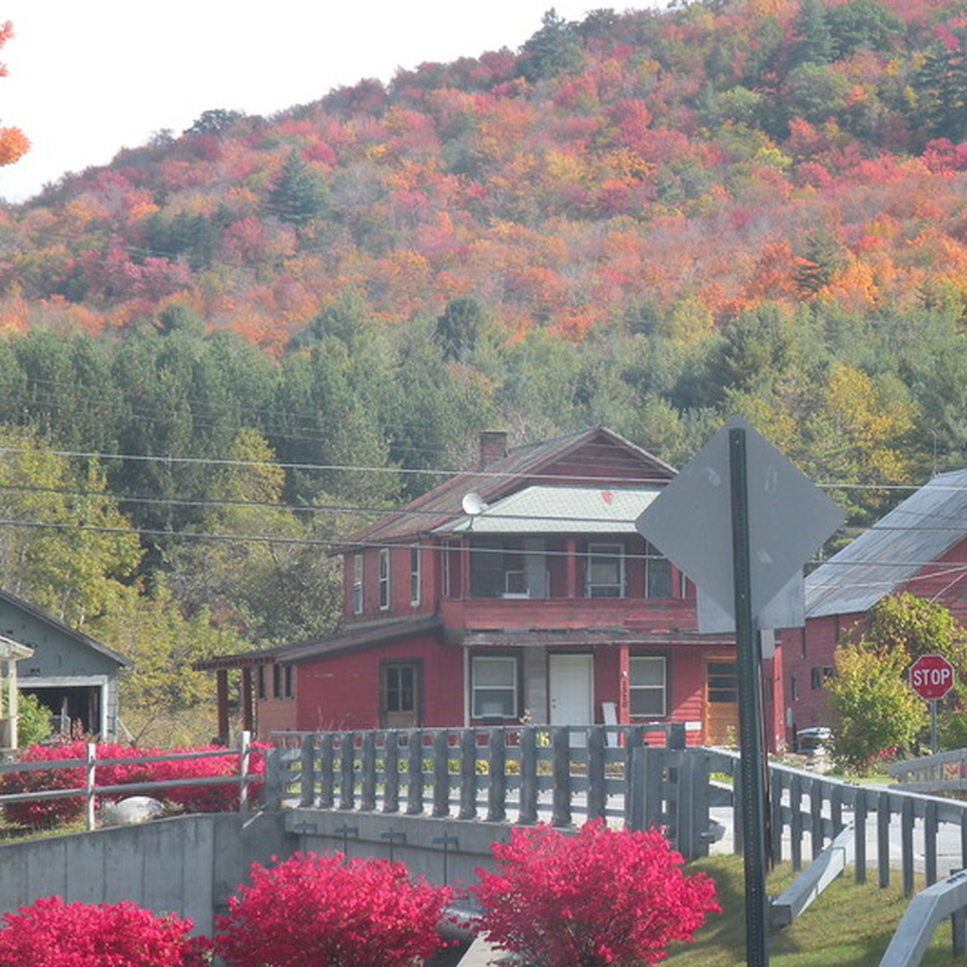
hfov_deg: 8.9
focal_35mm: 195
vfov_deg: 9.0
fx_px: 6163
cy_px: 591
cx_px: 825
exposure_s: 1/134
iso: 64
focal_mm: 22.9
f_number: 5.6
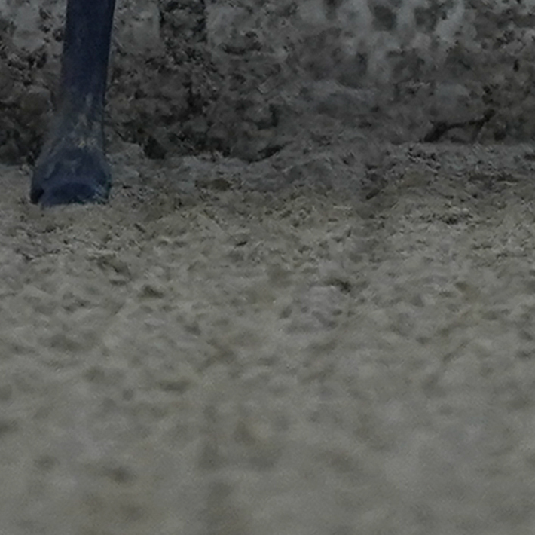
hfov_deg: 0.4
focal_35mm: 4306
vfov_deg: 0.4
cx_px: 139
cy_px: -951
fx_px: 75293
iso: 1250
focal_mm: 600
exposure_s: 1/2500
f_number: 4.5
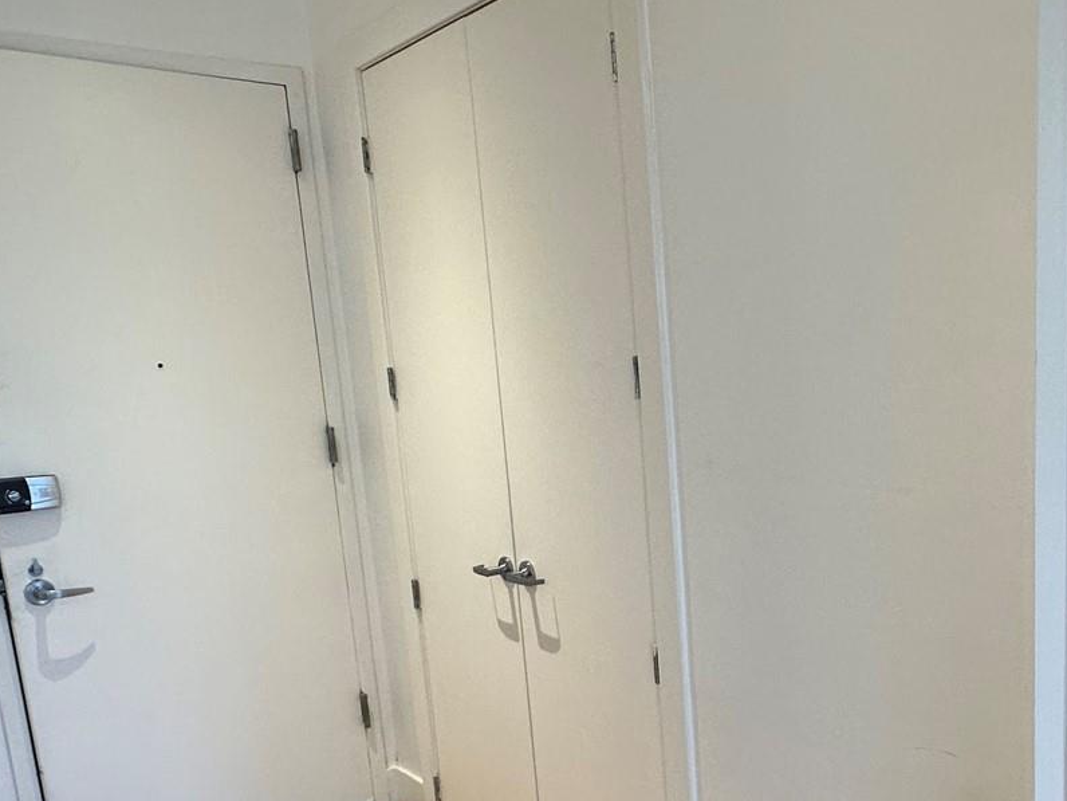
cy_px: 576
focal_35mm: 36
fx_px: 1110
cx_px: 763
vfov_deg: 38.9
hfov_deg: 49.8
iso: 200
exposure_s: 1/120
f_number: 2.2
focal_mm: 2.22
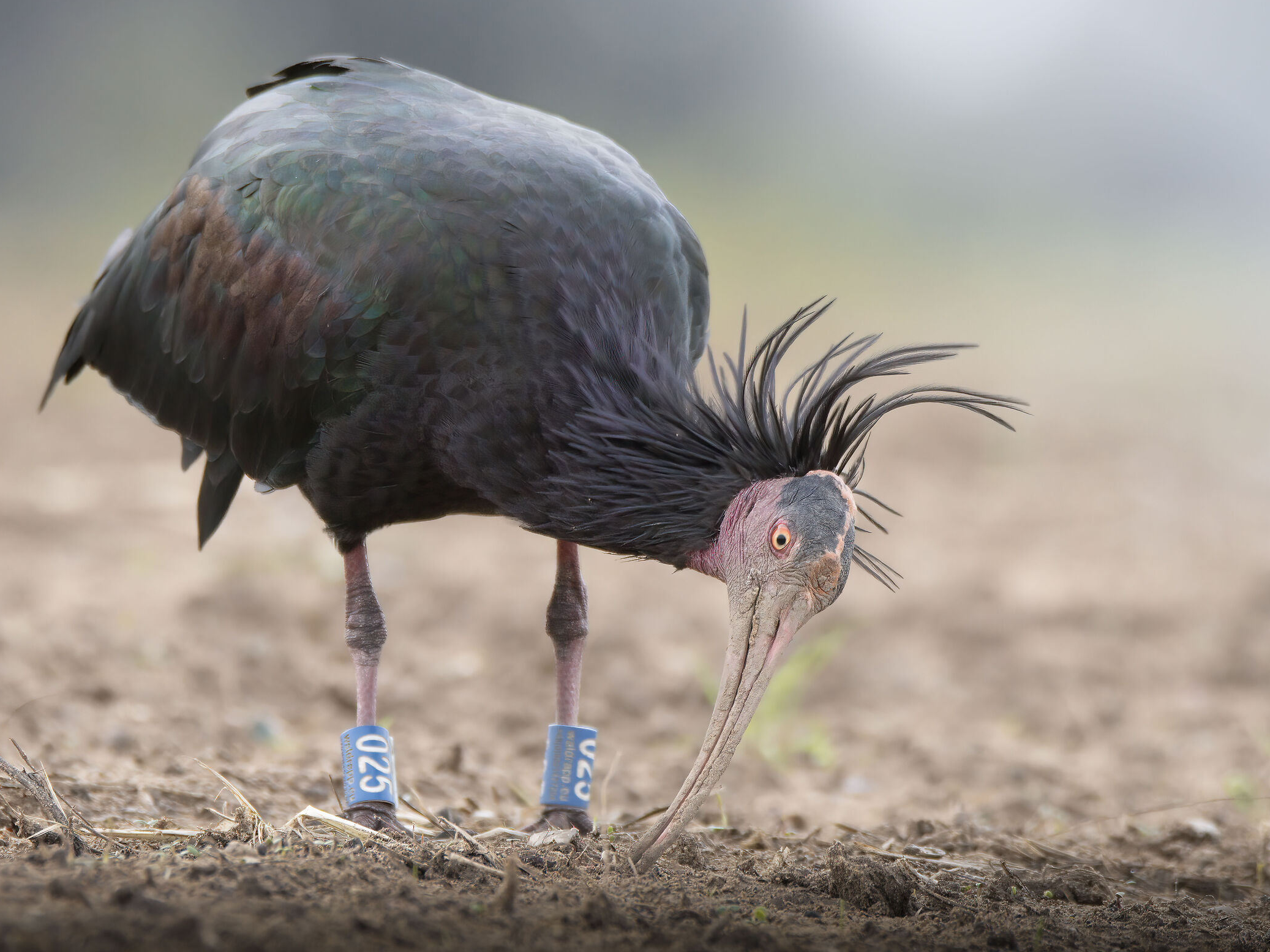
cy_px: 482
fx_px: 25715
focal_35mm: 701
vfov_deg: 2.1
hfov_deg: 2.8
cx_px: 658
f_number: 6
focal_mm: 420
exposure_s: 1/1000
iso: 2200
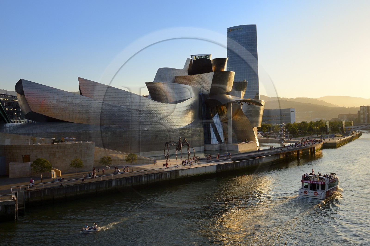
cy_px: 123
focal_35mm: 32
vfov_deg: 41.0
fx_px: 329
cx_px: 185
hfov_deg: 58.8
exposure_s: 1/200
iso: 200
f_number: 10
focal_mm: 32
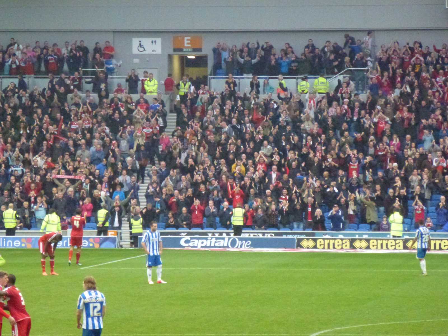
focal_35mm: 266
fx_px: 3443
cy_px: 168
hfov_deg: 7.4
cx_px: 224
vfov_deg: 5.6
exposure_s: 1/200
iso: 1600
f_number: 5.6
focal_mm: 47.7
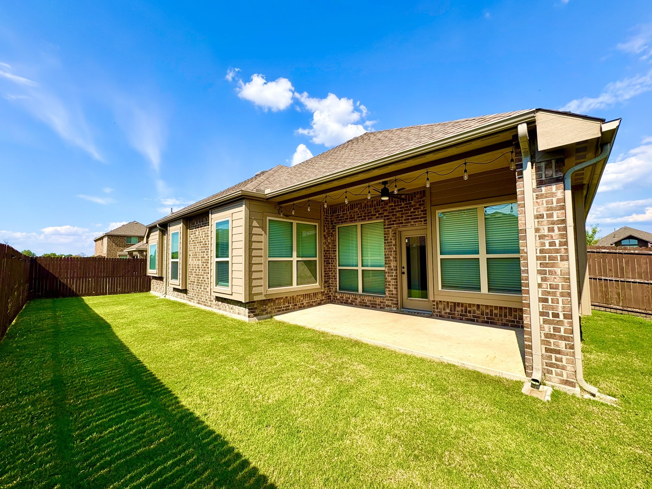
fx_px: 264
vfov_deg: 85.7
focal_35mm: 14
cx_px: 326
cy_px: 244
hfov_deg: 102.1
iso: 50
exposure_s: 1/1477
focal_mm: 2.22
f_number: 2.2
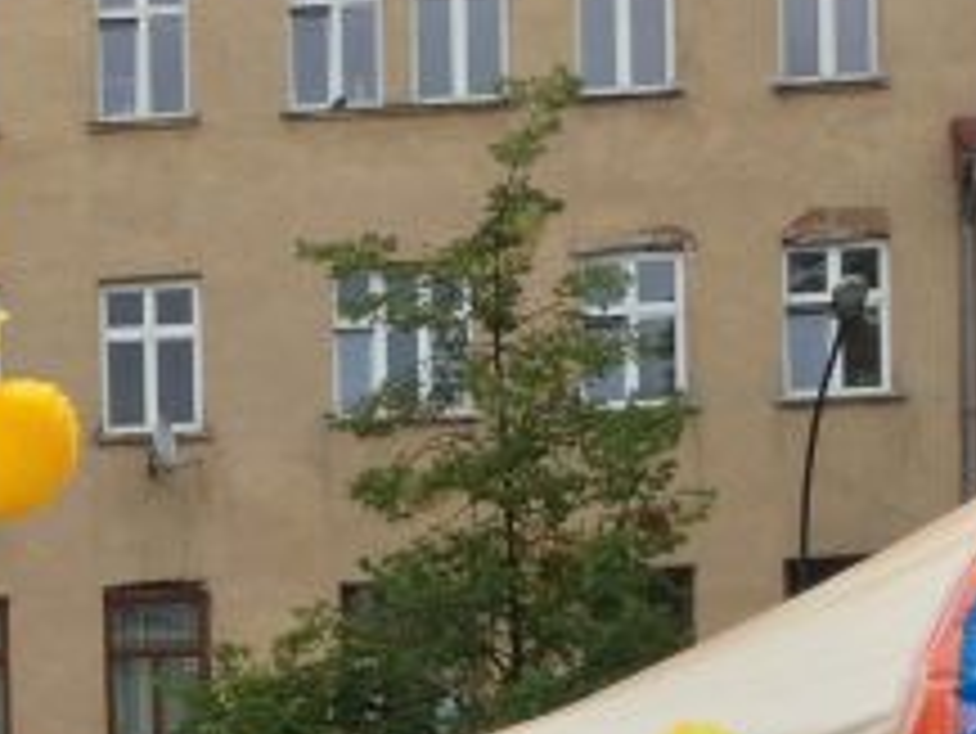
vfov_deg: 11.1
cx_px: -117
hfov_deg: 14.9
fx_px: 3639
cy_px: 1058
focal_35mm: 129
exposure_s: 1/496
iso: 50
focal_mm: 4.28
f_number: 2.4
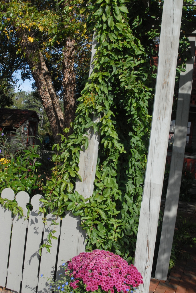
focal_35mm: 42
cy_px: 146
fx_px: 342
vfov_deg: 46.4
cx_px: 98
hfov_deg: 32.0
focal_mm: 28
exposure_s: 1/350
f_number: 10
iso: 400
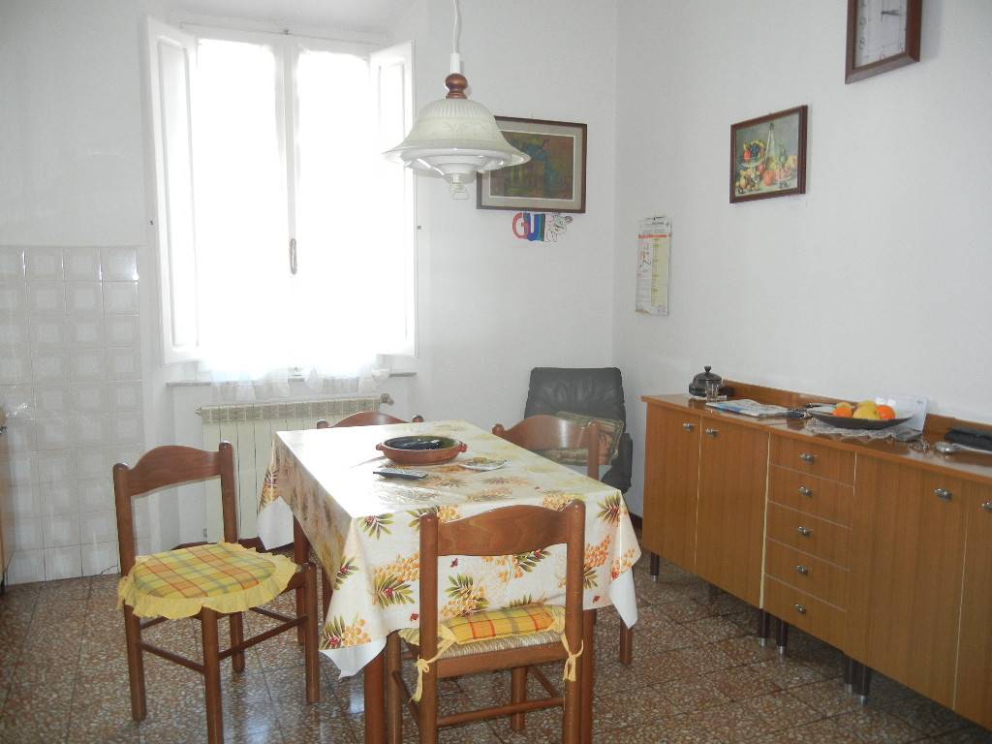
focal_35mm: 30
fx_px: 860
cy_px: 372
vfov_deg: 46.8
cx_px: 496
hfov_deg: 60.0
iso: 200
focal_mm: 5.4
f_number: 3.5
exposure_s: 1/30
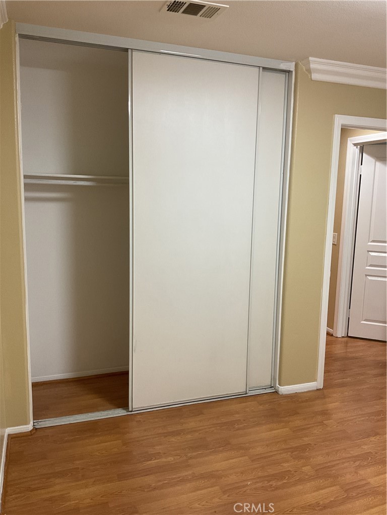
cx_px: 194
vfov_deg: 61.7
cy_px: 258
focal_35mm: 29
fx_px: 432
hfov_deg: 48.2
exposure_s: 1/60
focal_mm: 3
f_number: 1.8
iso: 100
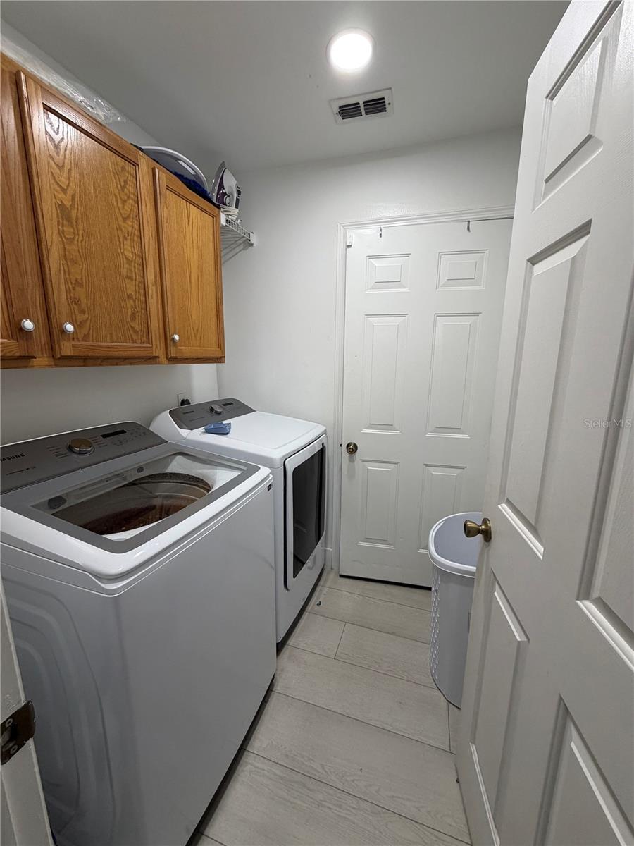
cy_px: 423
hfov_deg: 85.7
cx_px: 317
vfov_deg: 102.1
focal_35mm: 14
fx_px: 342
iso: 160
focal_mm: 2.22
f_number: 2.2
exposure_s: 1/120
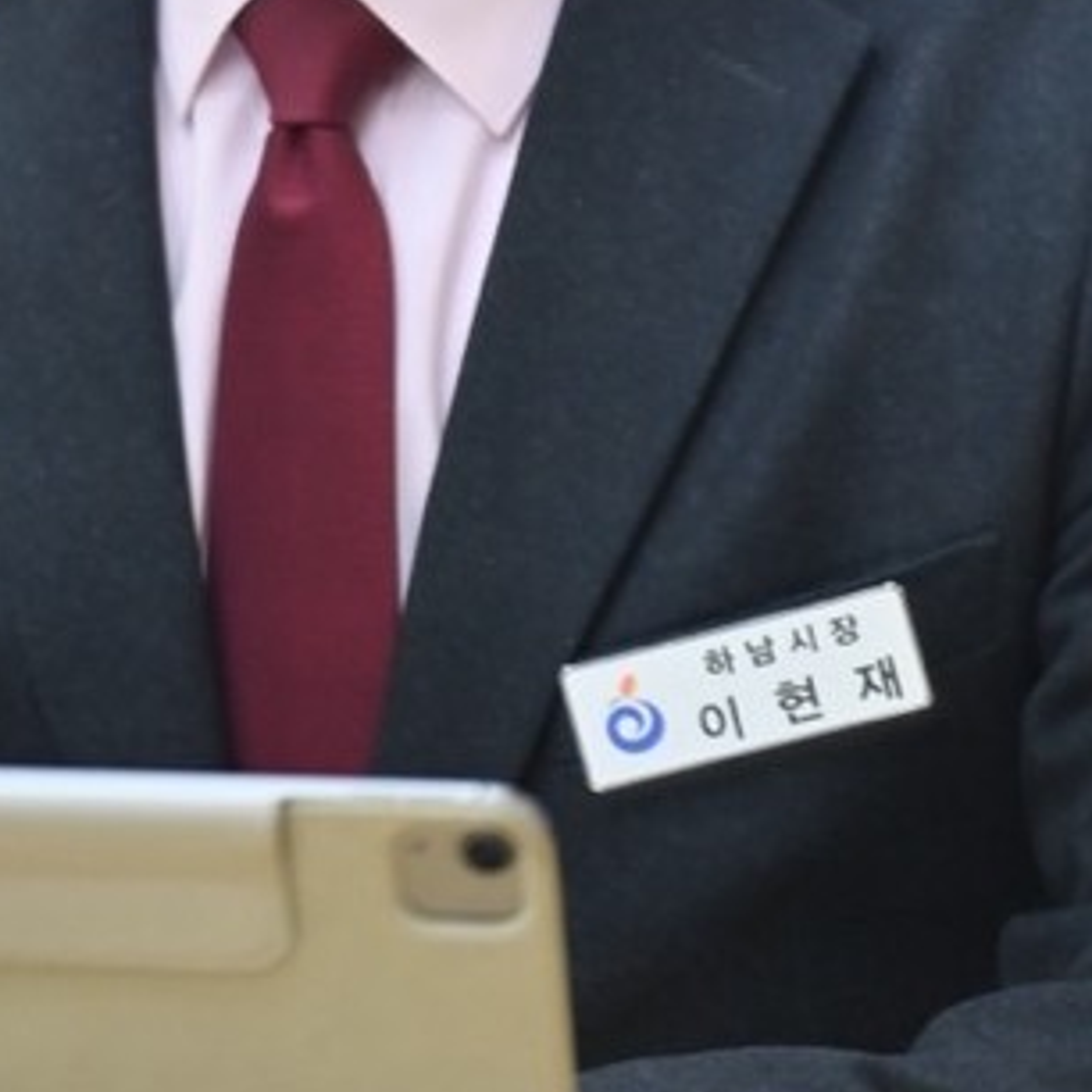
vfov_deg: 2.7
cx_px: 146
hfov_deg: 2.7
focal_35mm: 649
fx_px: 23163
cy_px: -534
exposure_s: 1/500
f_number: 2.8
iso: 800
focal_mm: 200
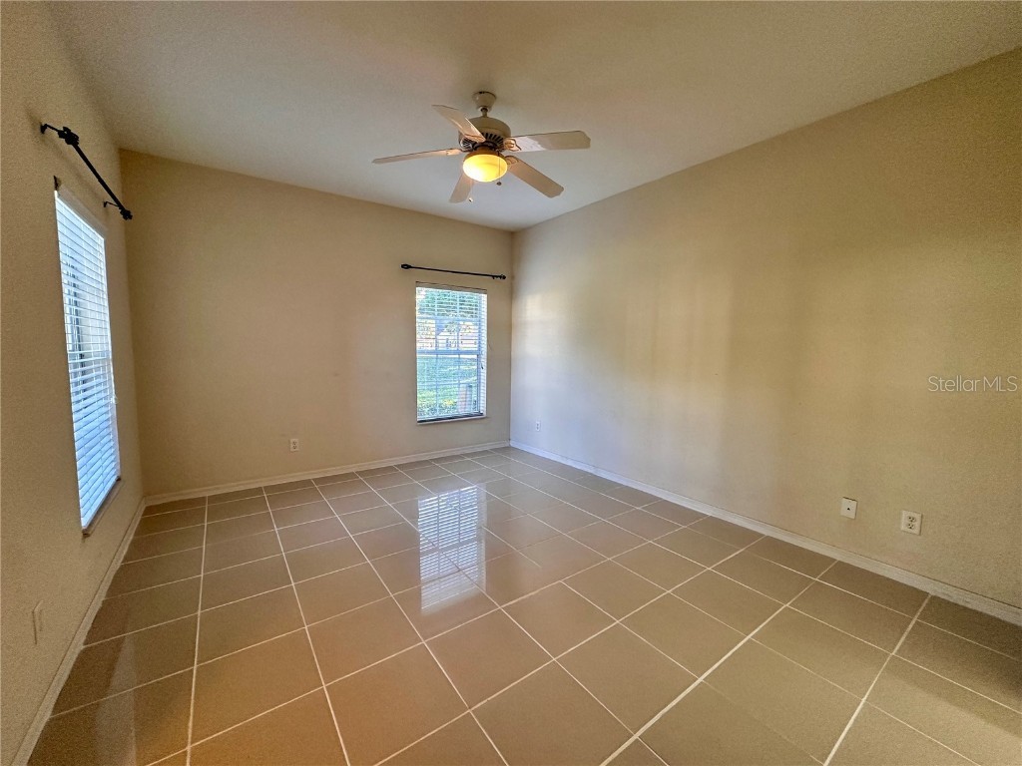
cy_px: 383
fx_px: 413
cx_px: 511
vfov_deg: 85.7
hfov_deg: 102.1
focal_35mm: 14
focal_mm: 2.22
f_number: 2.2
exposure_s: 1/120
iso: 250
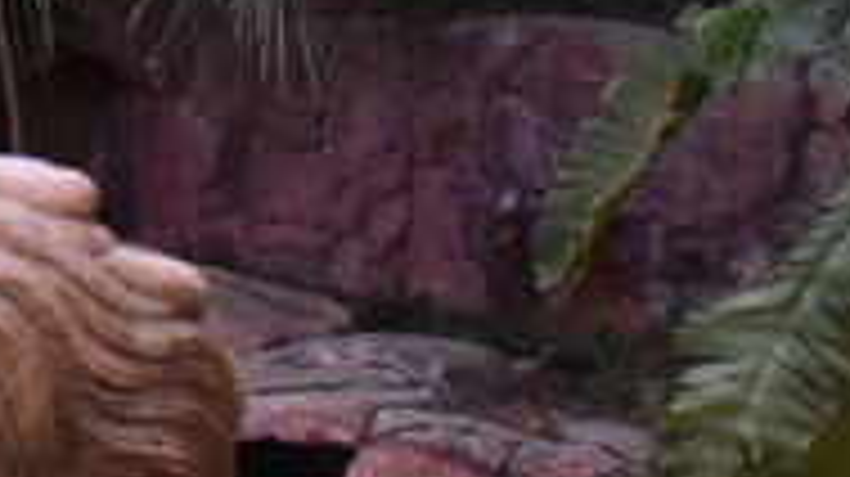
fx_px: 4482
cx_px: -1277
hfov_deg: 9.5
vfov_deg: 6.0
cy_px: -122
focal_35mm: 199
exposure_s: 1/60
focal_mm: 28
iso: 5000
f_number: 3.5
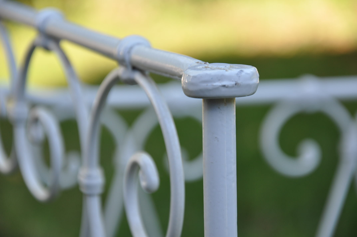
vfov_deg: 8.7
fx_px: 1560
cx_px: 178
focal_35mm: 158
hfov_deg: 13.1
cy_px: 118
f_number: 5.6
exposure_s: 1/125
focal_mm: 105
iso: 250
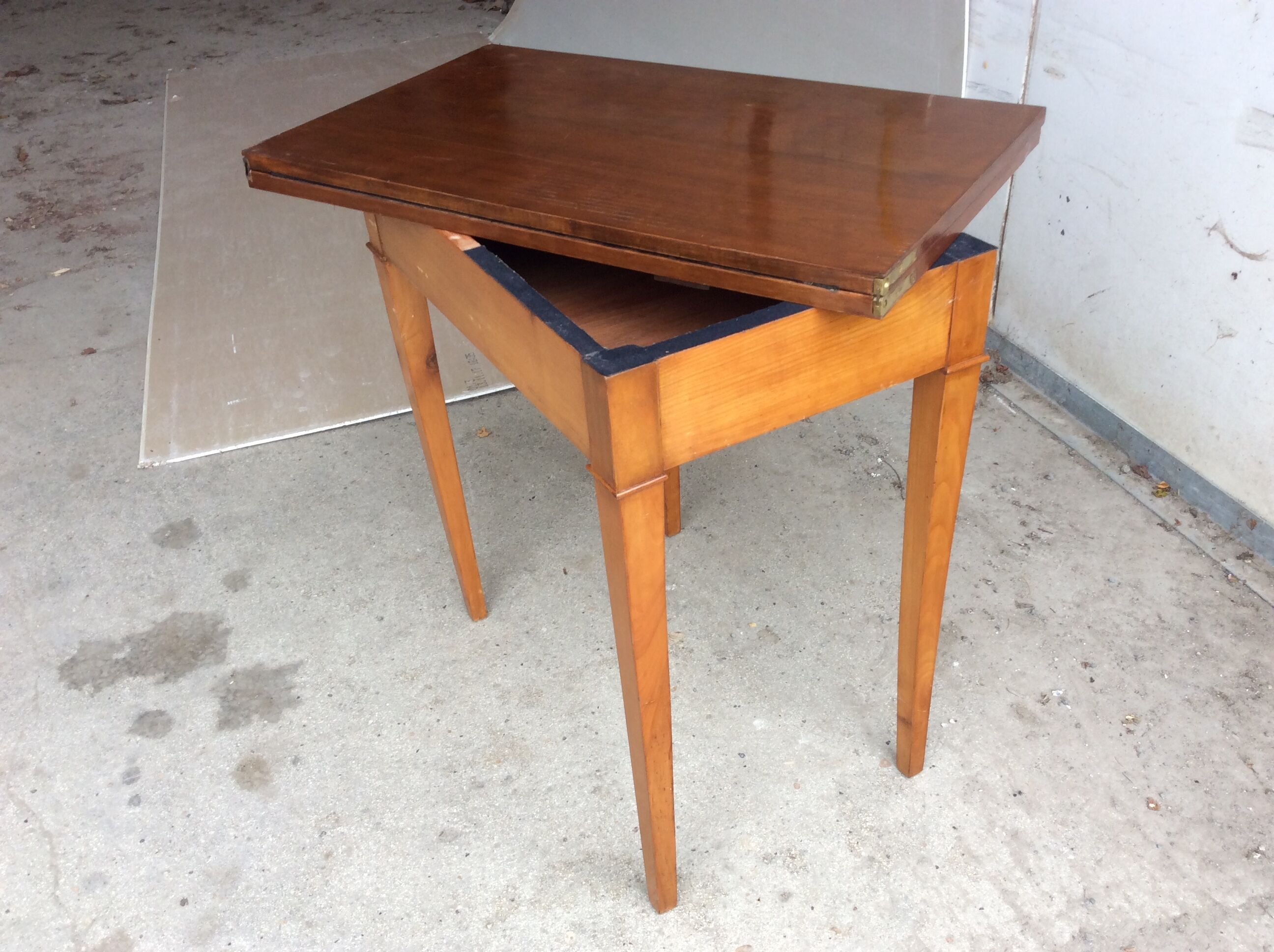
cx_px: 637
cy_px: 476
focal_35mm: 32
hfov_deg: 56.9
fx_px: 1176
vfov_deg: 44.1
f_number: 2.4
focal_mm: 3.3
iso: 32
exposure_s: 1/33
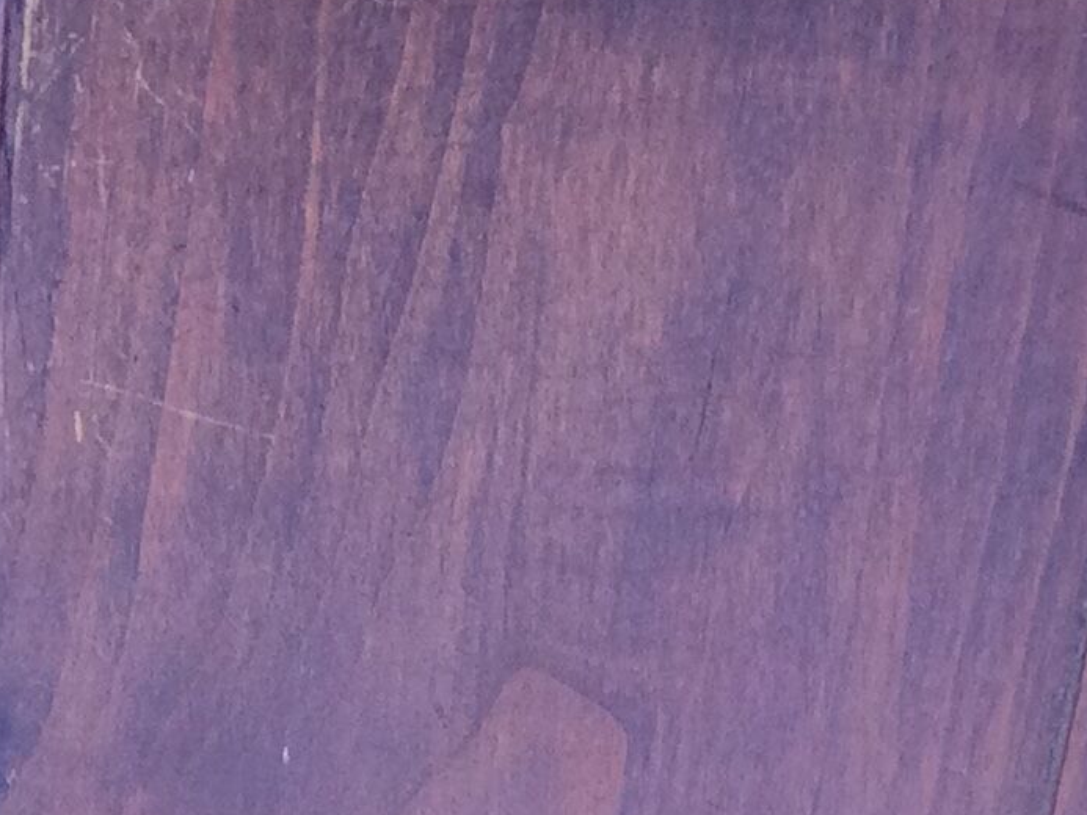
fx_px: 4585
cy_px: 592
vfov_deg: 10.1
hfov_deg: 13.1
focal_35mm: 146
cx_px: -240
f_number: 2.4
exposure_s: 1/100
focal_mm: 3.3
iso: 50
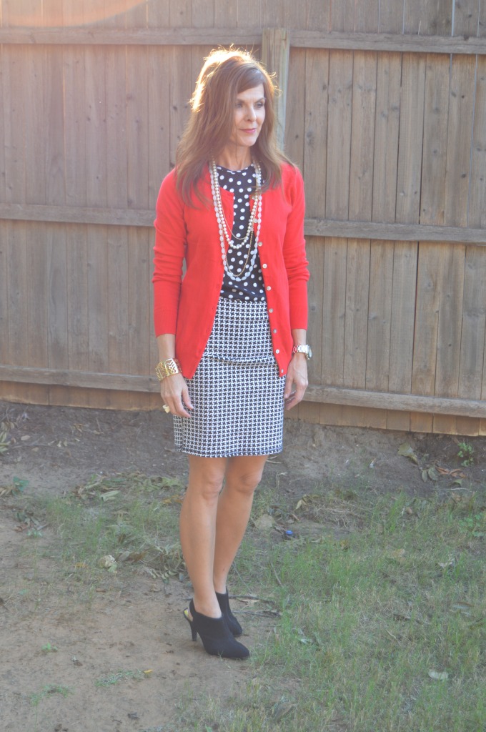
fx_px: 1157
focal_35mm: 57
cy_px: 366
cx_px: 243
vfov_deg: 35.1
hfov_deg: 23.7
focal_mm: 38
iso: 400
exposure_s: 1/100
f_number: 5
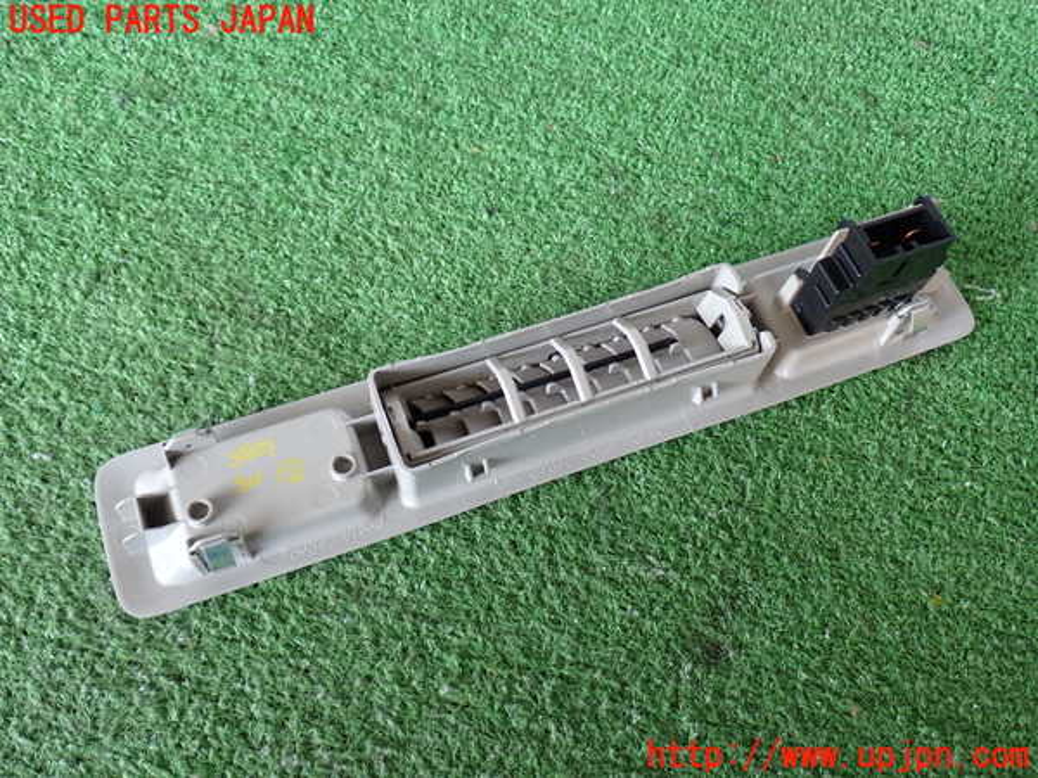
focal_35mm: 32
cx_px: 519
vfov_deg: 44.2
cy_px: 389
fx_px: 960
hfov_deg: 56.8
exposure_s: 1/50
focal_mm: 5.79
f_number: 2.4
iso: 200
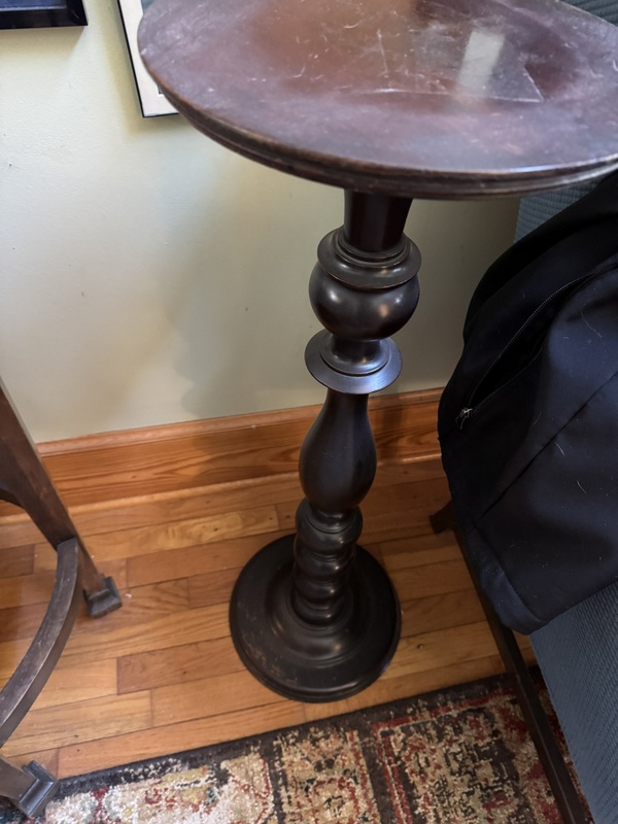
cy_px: 412
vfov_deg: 71.6
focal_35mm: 24
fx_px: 571
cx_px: 309
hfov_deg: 56.8
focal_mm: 6.76
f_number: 1.78
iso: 1000
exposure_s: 1/30
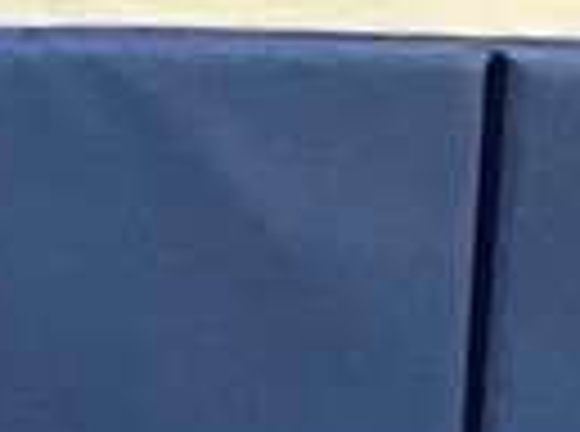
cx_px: -1497
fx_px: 4127
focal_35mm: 247
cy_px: 1647
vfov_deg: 5.3
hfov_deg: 6.8
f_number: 2.4
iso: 200
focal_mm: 3.3
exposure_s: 1/17
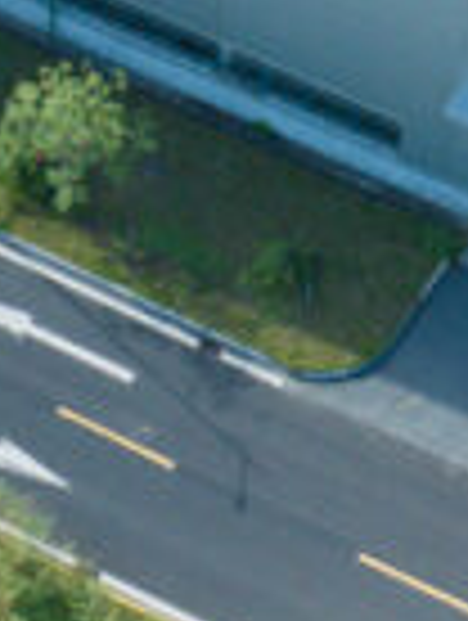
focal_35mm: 139
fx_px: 2498
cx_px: -54
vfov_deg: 11.4
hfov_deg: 10.6
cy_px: -940
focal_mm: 12.29
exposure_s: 1/1000
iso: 170
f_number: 2.8
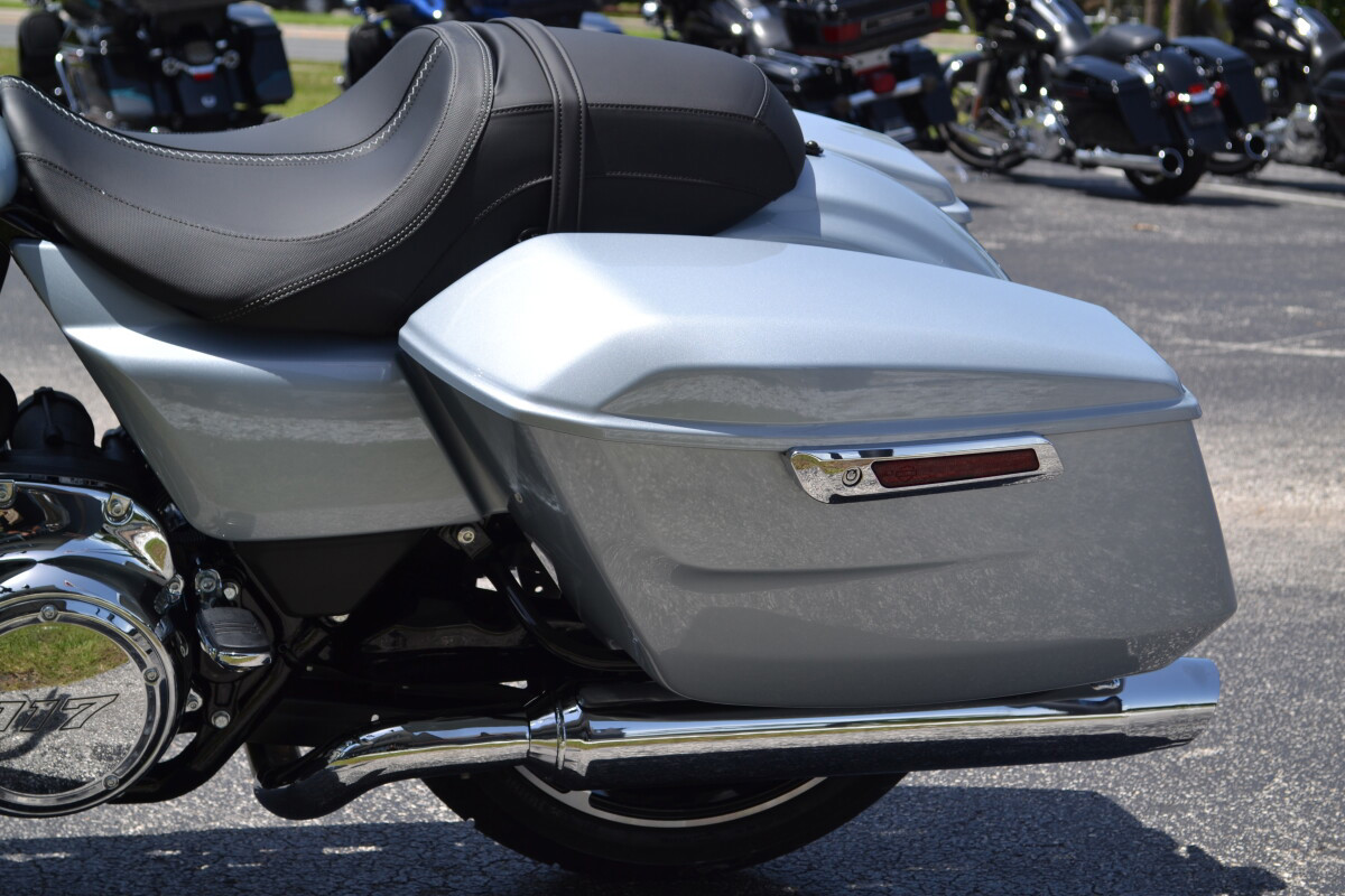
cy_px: 448
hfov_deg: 28.1
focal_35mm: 72
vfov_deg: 18.9
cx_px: 672
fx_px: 2690
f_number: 8
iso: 100
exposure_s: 1/250
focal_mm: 48
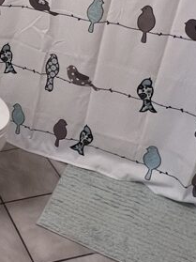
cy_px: 49
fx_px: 423
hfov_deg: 22.1
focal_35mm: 56
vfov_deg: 33.3
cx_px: -89
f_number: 1.8
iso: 250
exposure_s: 1/60
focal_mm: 1.57
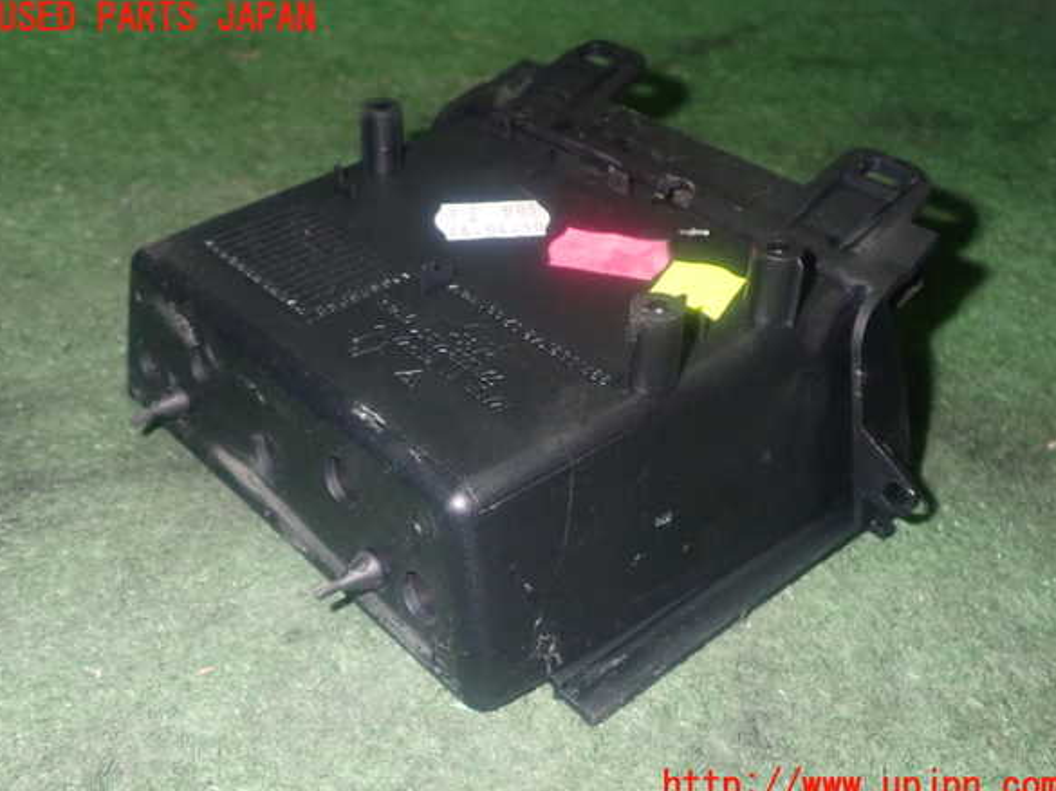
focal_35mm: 39
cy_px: 403
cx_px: 529
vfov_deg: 36.8
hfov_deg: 47.9
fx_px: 1189
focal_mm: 6.83
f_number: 8
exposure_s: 1/40
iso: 800
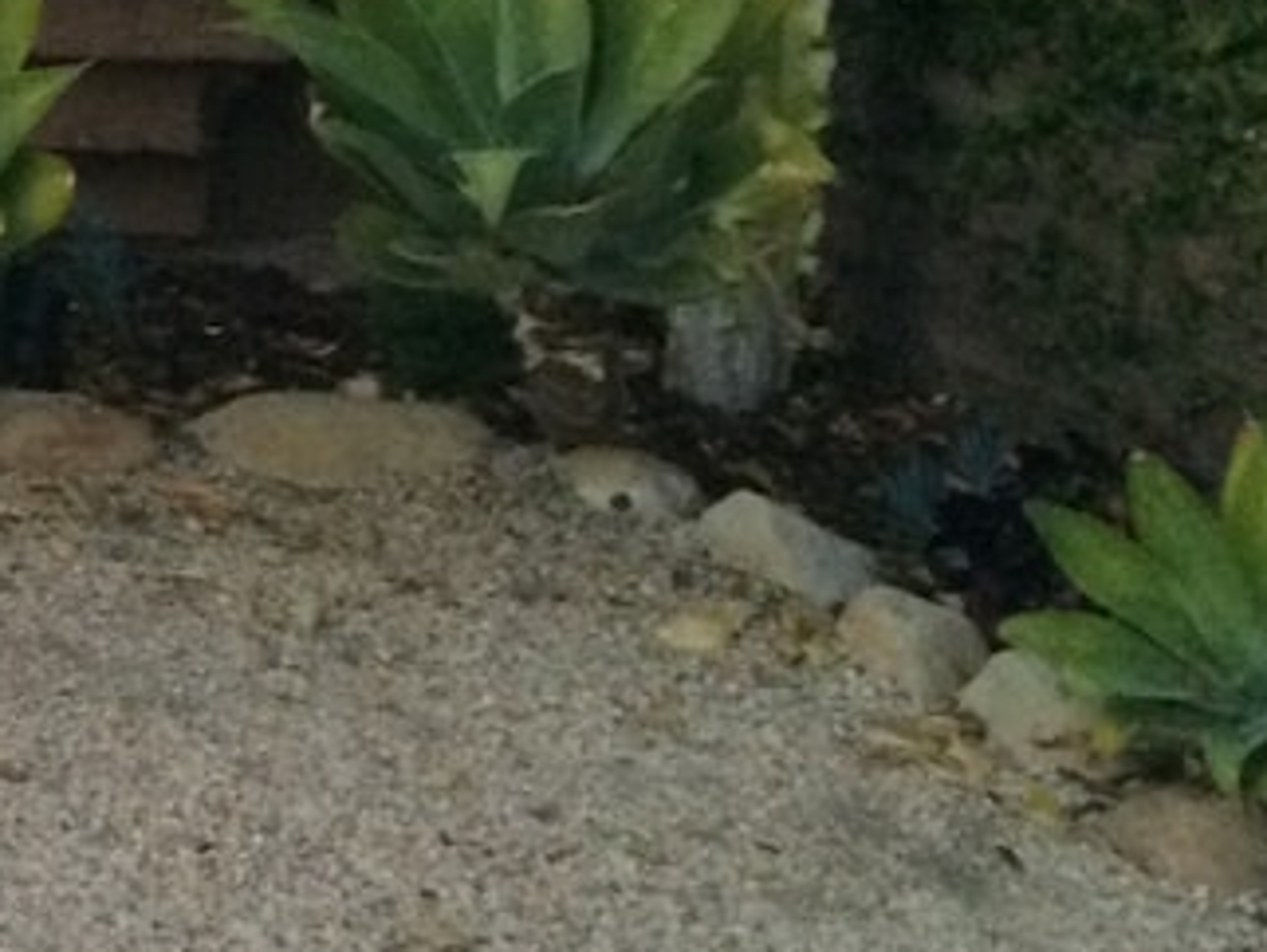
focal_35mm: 120
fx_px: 4395
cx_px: -1139
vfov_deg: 11.5
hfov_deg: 14.2
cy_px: -736
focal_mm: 4.15
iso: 250
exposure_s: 1/30
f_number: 2.2
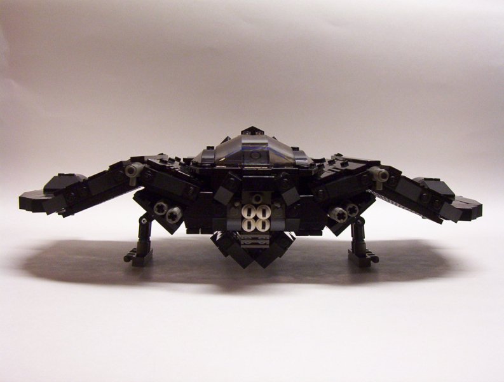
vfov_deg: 33.8
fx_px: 628
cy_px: 191
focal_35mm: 43
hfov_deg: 43.7
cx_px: 252
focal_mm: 5.77
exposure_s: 1/42.9
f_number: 2.73
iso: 200
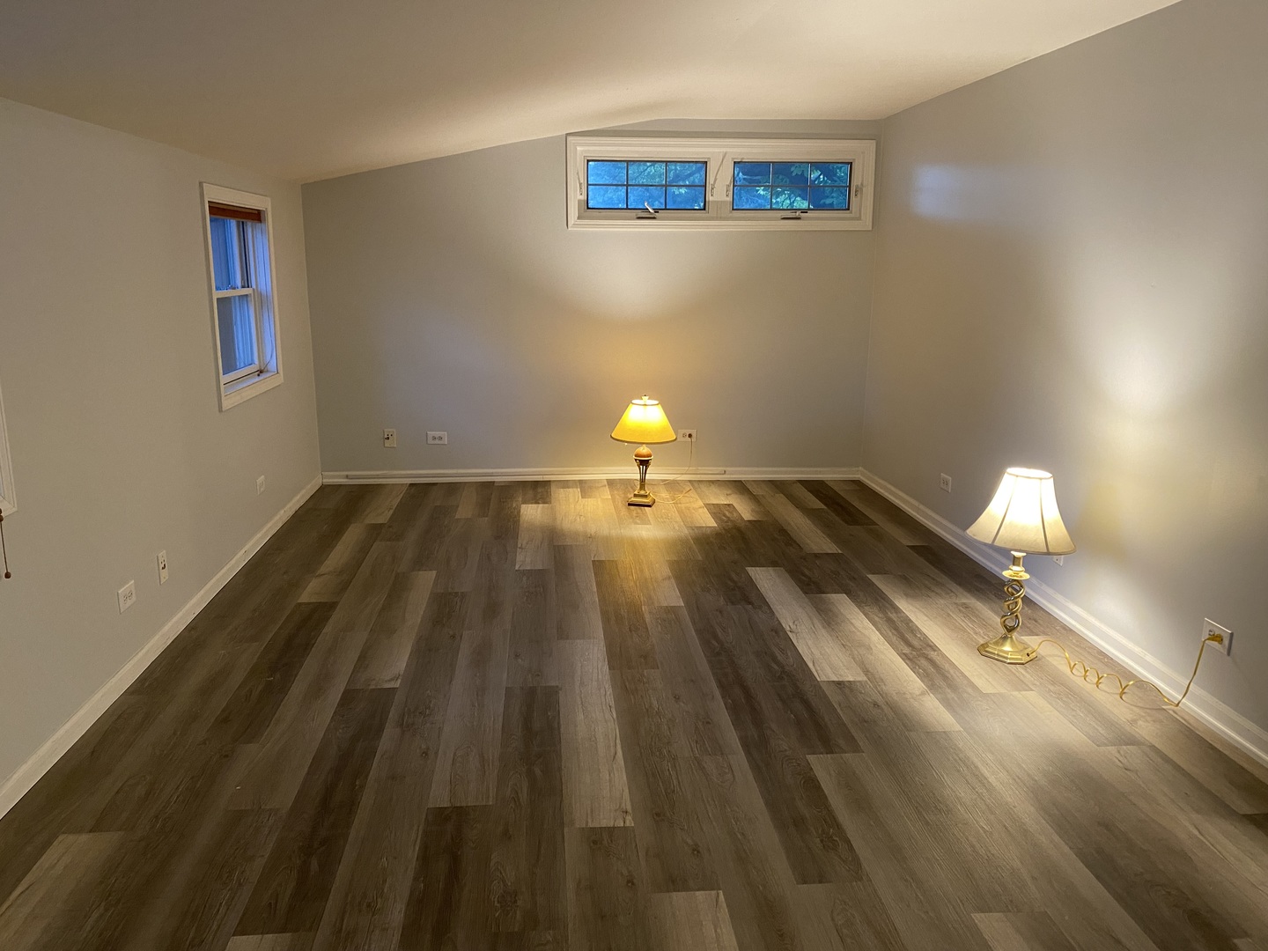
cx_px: 634
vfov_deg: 53.1
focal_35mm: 26
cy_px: 476
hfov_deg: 67.3
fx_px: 952
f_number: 1.8
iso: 250
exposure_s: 1/60
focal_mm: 4.25
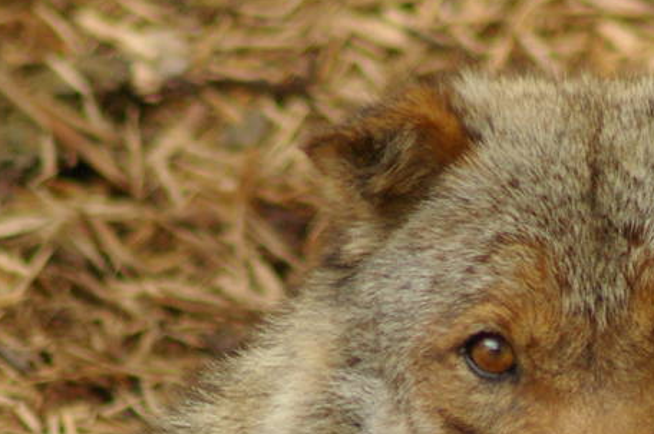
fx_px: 28636
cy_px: 570
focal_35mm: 1578
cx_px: 558
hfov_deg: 1.3
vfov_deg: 0.9
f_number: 6.7
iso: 800
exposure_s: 1/500
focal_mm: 300
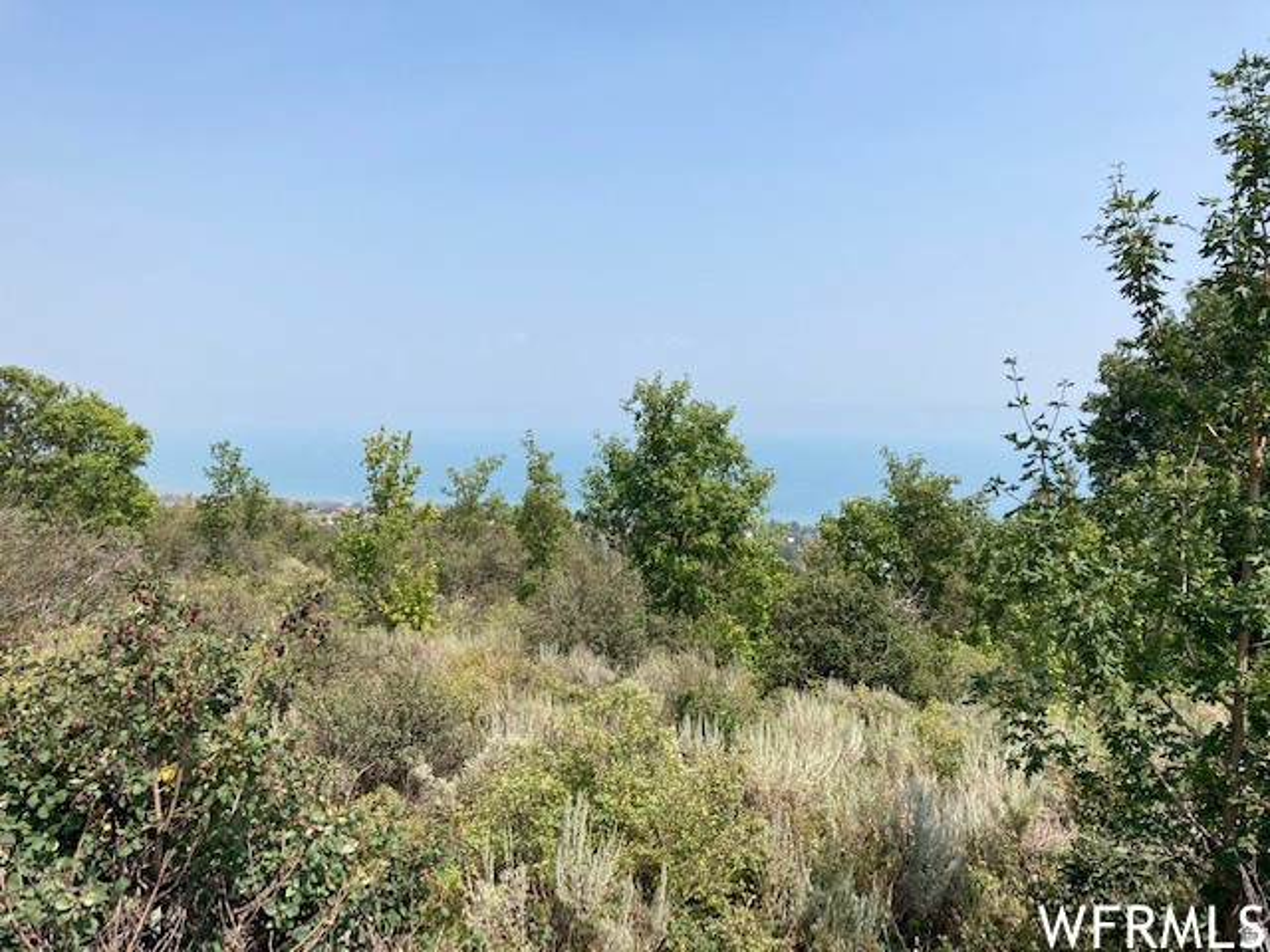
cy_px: 476
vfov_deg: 49.7
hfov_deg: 63.4
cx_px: 635
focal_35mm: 28
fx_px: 1027
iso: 20
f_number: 1.8
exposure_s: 1/2183
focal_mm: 3.99
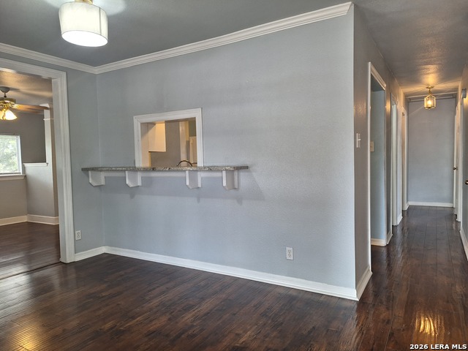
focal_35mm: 23
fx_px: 311
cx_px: 234
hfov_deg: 73.9
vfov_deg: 58.9
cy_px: 176
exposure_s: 1/40
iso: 80
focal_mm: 5.54
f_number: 1.8
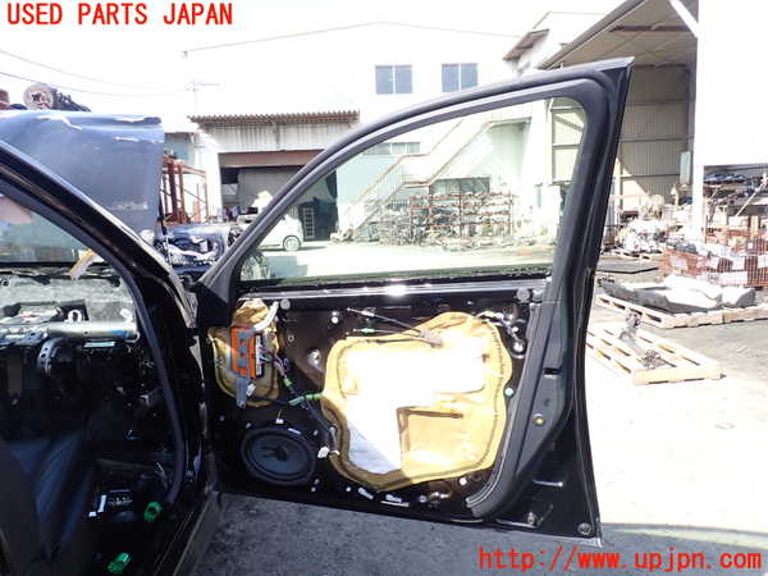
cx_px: 384
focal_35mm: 25
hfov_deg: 69.4
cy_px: 288
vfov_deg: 54.9
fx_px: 555
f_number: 2.8
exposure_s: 1/250
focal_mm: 4.5
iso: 100
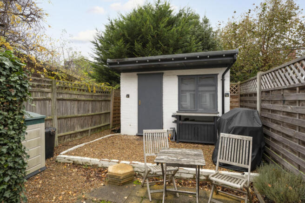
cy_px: 102
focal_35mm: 18
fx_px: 157
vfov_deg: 65.8
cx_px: 152
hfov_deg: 88.5
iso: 200
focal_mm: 18.5
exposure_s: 1/40
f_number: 8
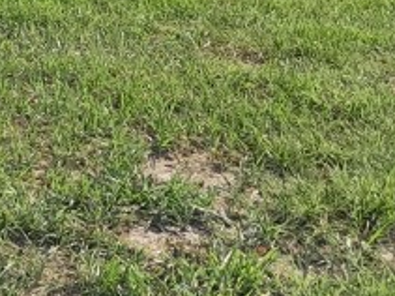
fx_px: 1494
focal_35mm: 131
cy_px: -324
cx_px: -427
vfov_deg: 10.3
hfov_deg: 12.9
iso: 40
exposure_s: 1/236
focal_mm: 4
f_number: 1.8
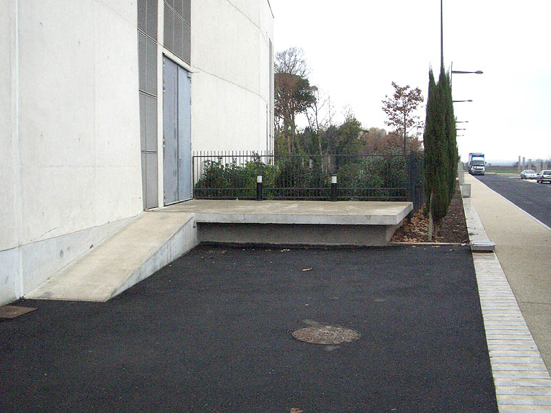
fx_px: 557
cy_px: 206
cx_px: 276
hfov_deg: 52.6
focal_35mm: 35
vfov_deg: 40.7
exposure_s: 1/400
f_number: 4.3
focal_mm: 5.8
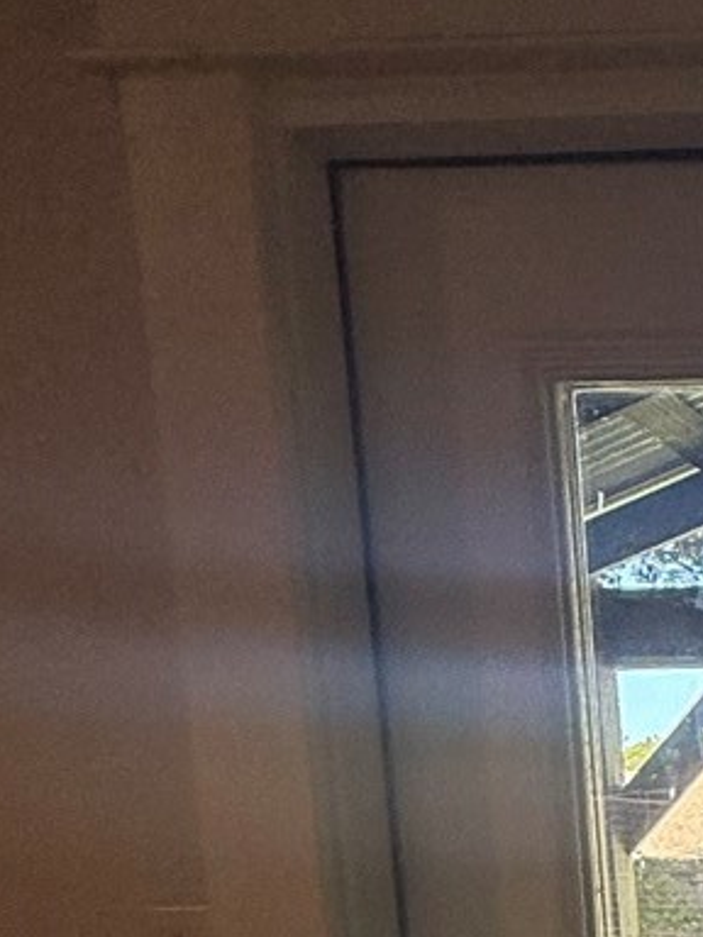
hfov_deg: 16.6
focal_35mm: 70
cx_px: 1345
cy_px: 1249
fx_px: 1895
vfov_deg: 24.0
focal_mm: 2.22
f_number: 2.2
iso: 64
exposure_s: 1/120
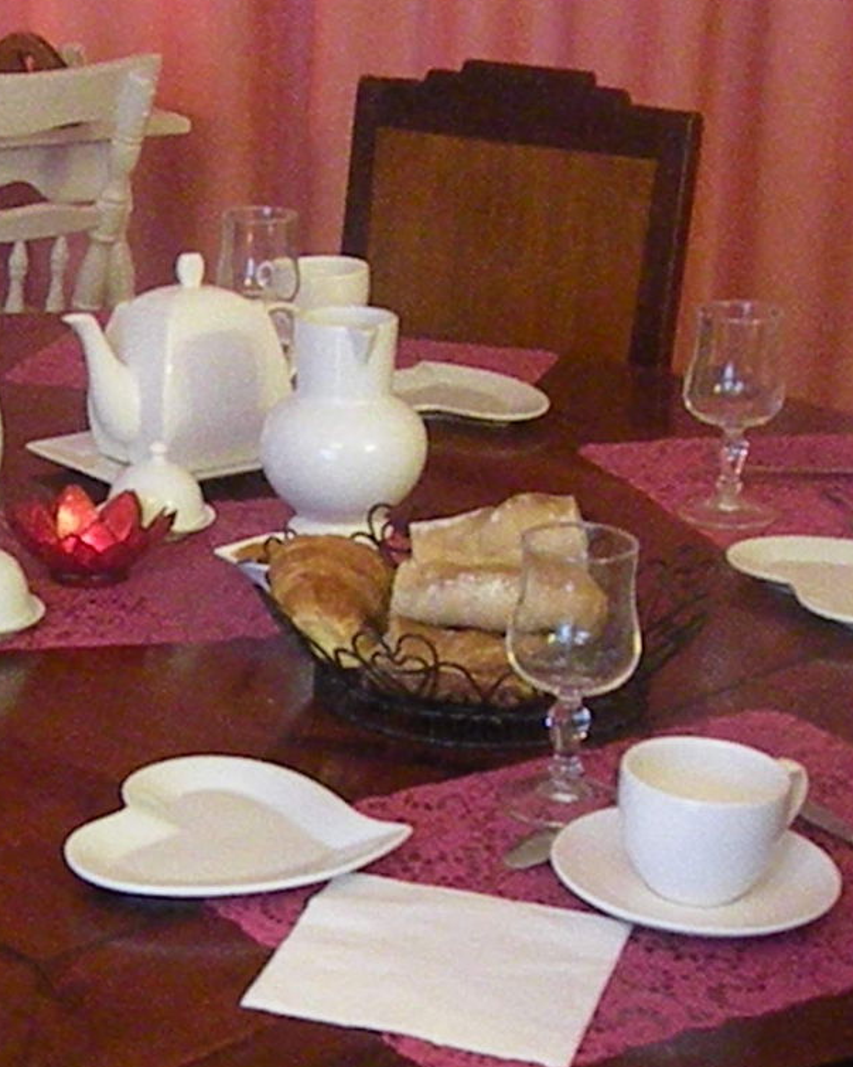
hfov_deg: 17.4
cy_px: 488
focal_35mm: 87
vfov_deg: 22.0
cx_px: 96
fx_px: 2746
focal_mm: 7.4
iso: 1600
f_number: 3.2
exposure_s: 1/31.3
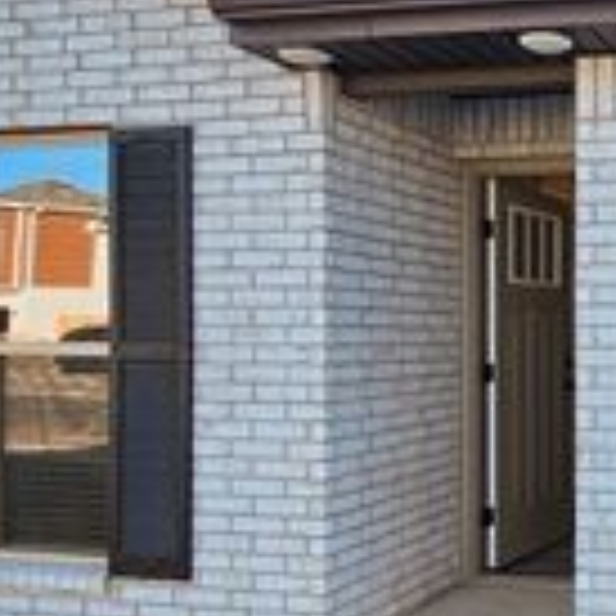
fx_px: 846
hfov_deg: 32.7
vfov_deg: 40.0
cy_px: 317
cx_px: 746
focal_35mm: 42
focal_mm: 2.2
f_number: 2.2
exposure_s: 1/827
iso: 64
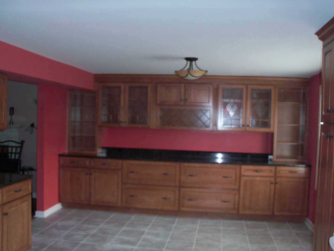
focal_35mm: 36
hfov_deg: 51.4
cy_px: 126
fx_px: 347
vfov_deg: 39.7
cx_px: 164
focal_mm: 6.3
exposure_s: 1/30
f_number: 3
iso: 125
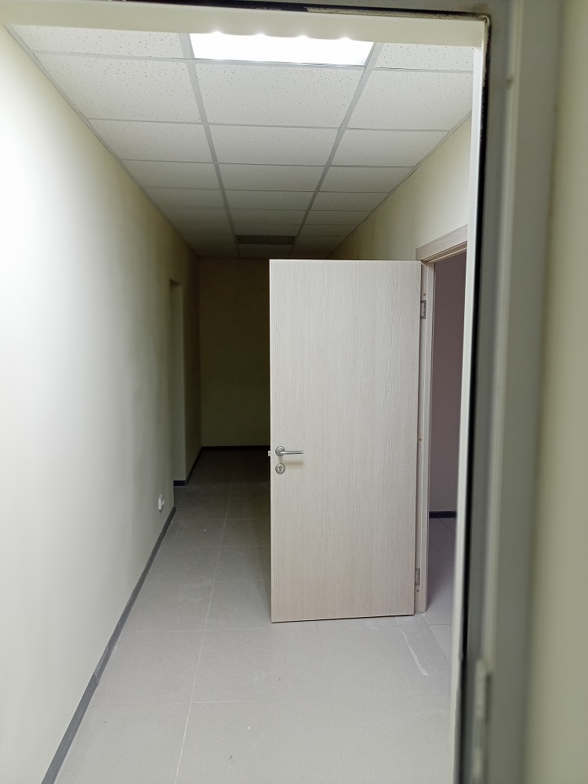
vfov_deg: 63.4
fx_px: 634
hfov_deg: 49.7
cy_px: 392
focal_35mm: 28
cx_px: 294
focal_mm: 3.95
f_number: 2.8
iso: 324
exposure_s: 1/100
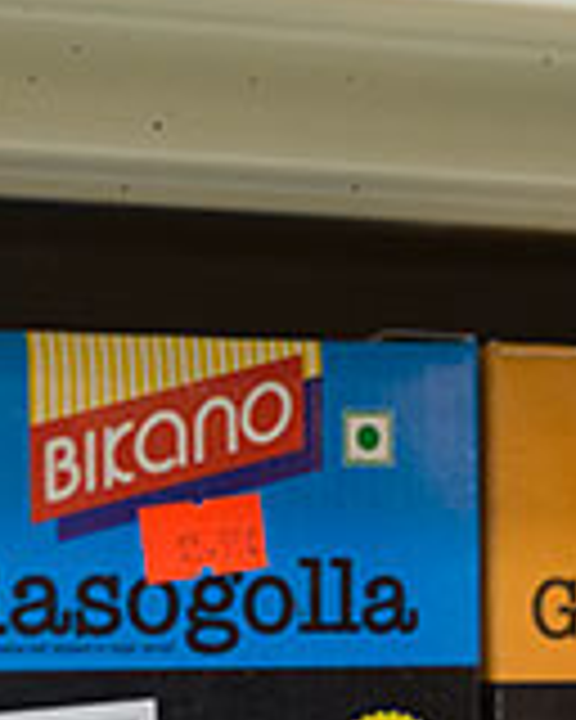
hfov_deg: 10.8
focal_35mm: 143
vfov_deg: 13.3
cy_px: 731
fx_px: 3047
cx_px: 284
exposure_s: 1/90
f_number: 4
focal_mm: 42
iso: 1600
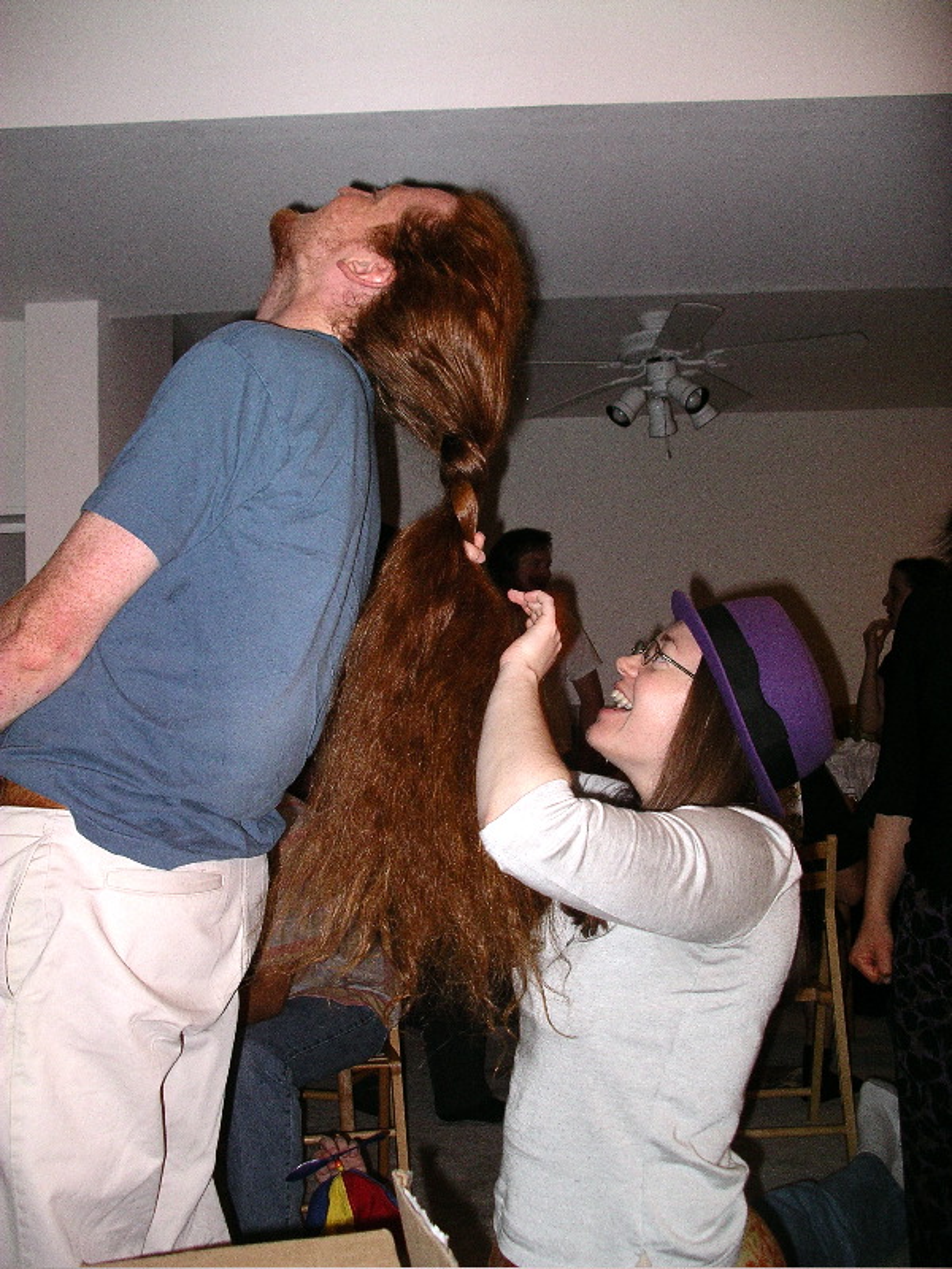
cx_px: 476
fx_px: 1357
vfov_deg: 50.1
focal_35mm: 37
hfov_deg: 38.7
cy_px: 634
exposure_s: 1/40
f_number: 2.8
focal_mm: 7.8
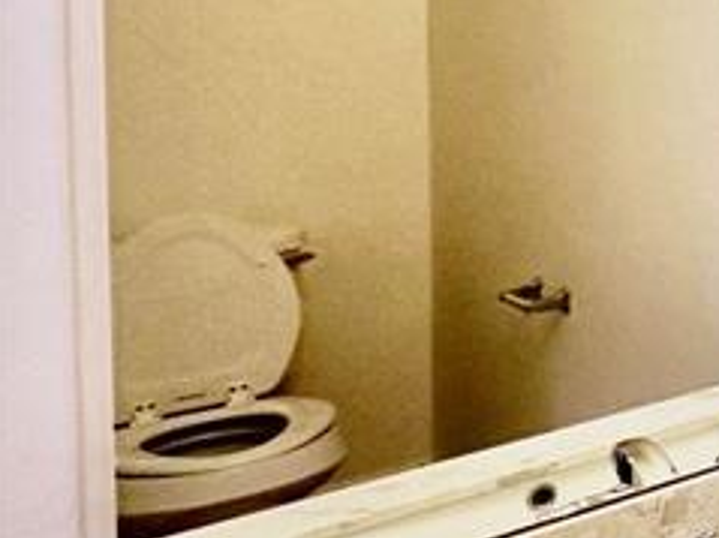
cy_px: -33
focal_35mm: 60
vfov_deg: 23.1
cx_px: 1531
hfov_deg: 17.8
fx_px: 1246
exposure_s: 1/120
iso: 160
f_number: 2.2
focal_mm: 2.22
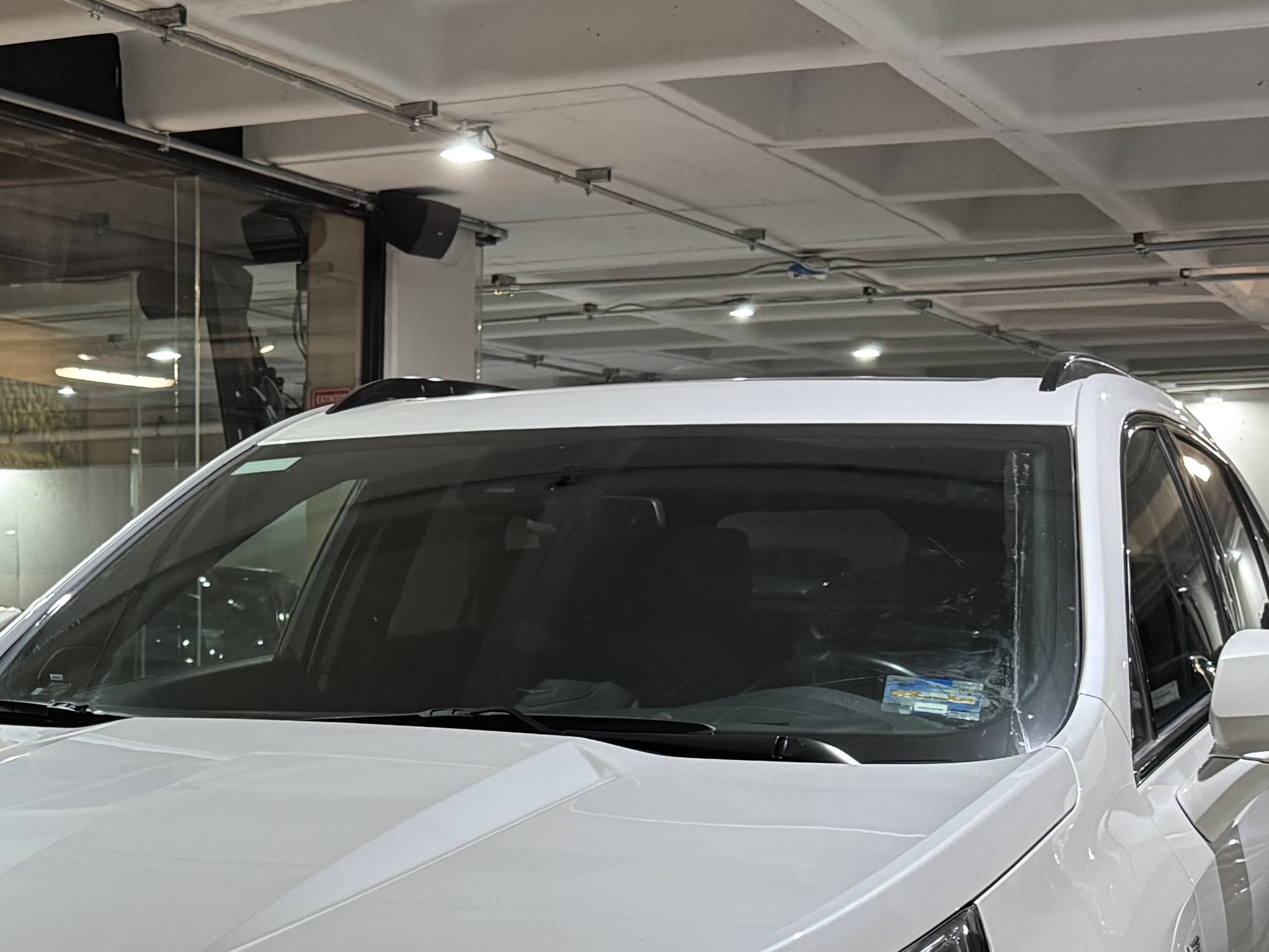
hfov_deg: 27.8
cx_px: 105
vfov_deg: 21.1
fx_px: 2456
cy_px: 989
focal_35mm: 67
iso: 400
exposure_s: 1/60
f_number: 1.78
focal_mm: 6.76
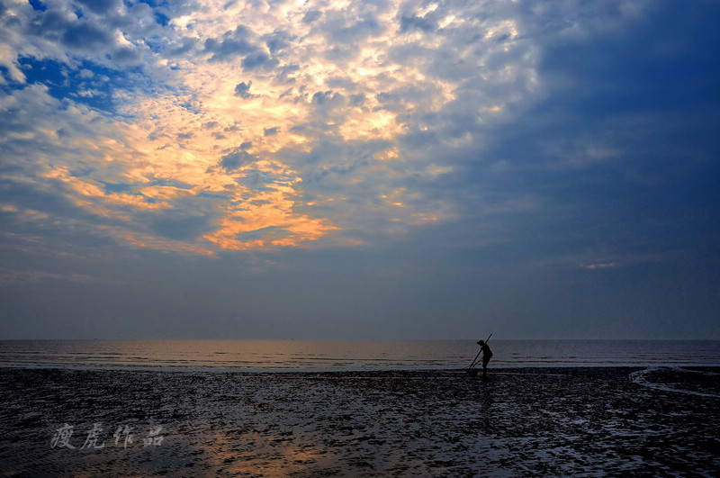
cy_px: 239
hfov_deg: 57.3
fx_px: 659
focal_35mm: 33
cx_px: 360
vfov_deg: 39.9
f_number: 11
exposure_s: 1/160
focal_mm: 22
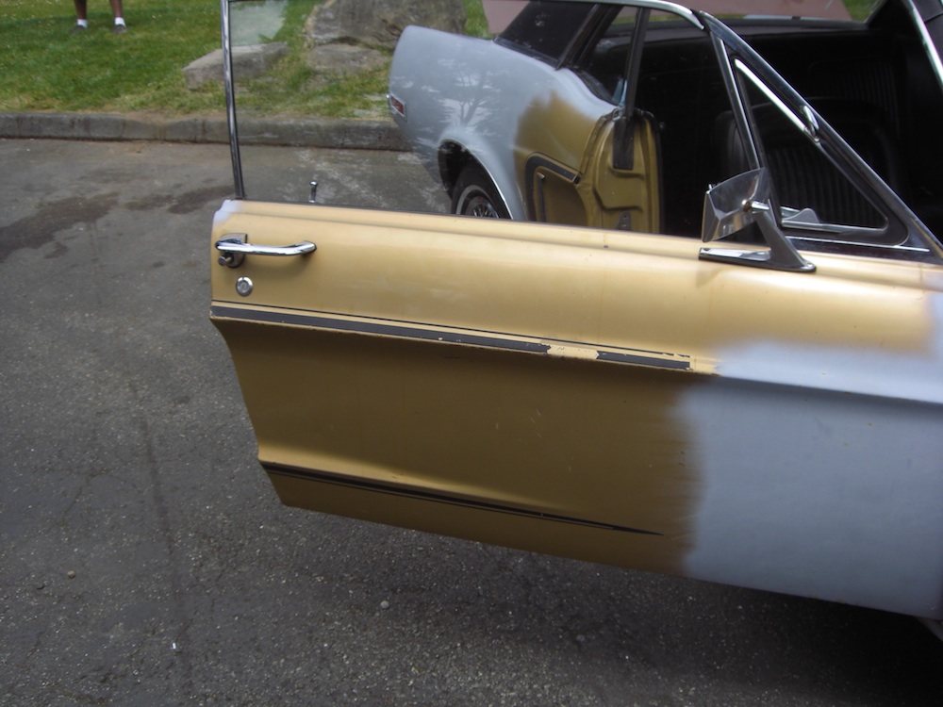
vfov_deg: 37.7
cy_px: 354
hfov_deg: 49.0
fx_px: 1035
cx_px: 472
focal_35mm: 38
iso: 64
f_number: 8
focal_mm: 6.2
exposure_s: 1/125
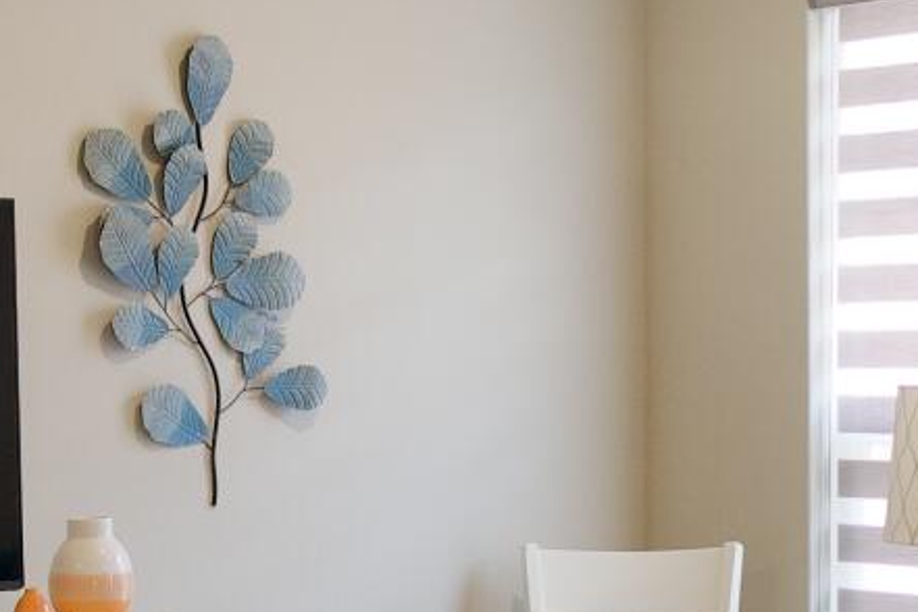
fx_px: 2601
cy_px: 575
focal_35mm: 102
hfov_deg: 20.0
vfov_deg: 13.3
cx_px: 406
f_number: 3.2
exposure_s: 1/40
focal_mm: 10
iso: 250
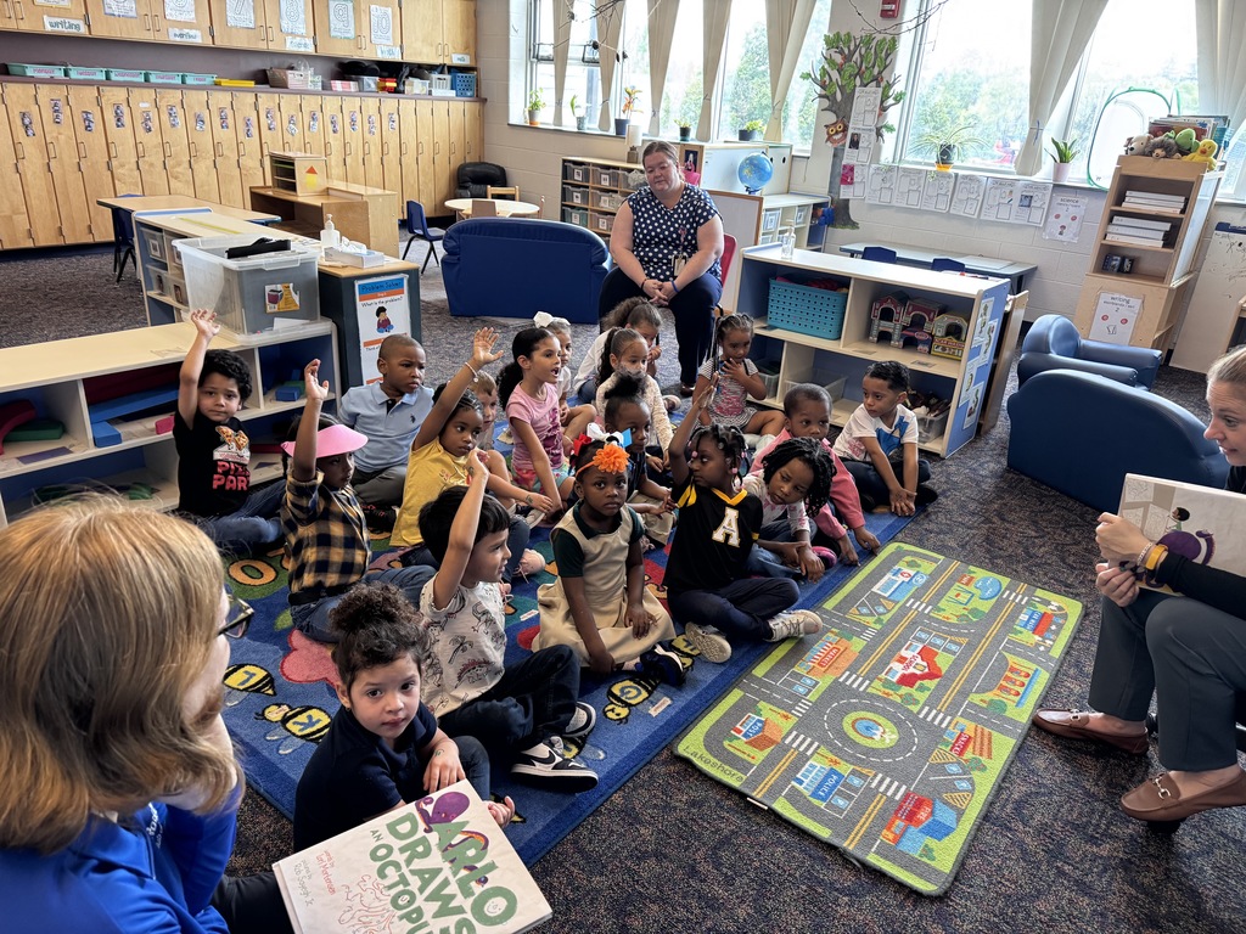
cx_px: 623
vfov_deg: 56.8
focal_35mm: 24
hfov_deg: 71.6
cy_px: 467
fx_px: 864
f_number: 1.78
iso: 320
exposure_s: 1/60
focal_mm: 6.76
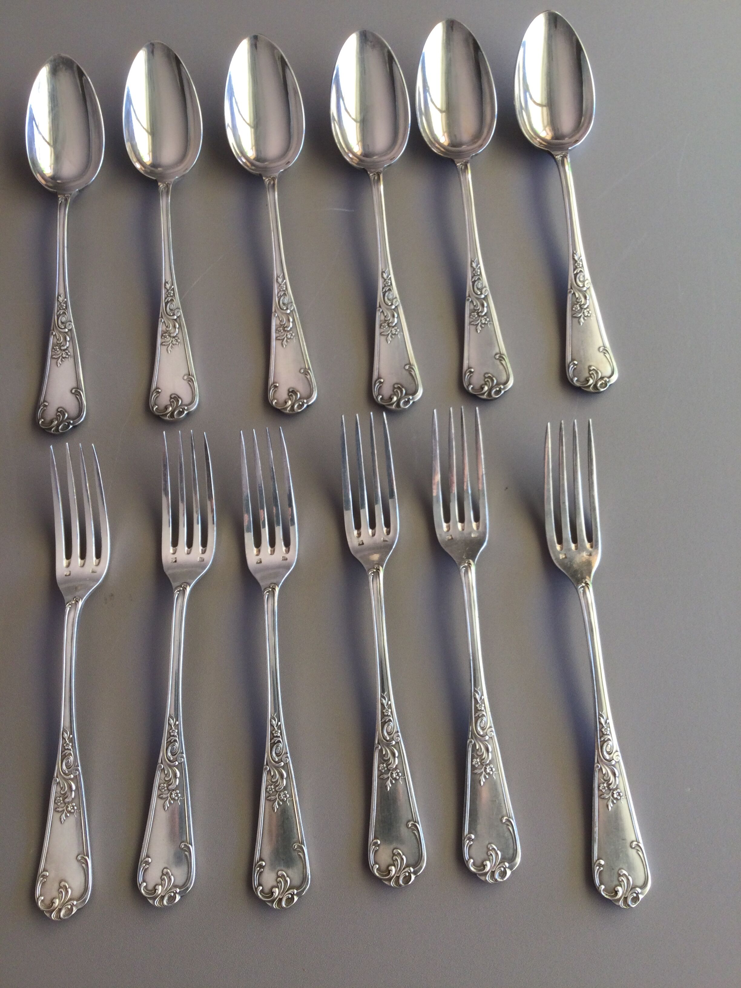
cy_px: 494
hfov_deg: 45.4
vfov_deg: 58.4
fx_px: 885
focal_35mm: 31
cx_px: 370
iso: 32
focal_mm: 3.3
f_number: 2.4
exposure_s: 1/50
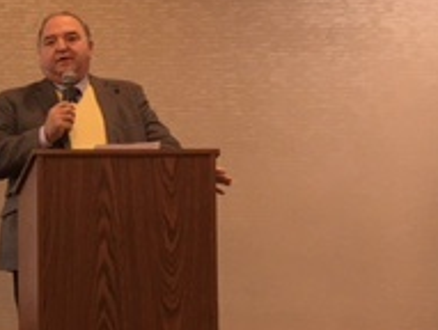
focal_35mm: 97
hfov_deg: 17.5
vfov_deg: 15.3
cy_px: 227
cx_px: -280
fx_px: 1230
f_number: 2.2
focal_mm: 4.15
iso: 25
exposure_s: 1/40
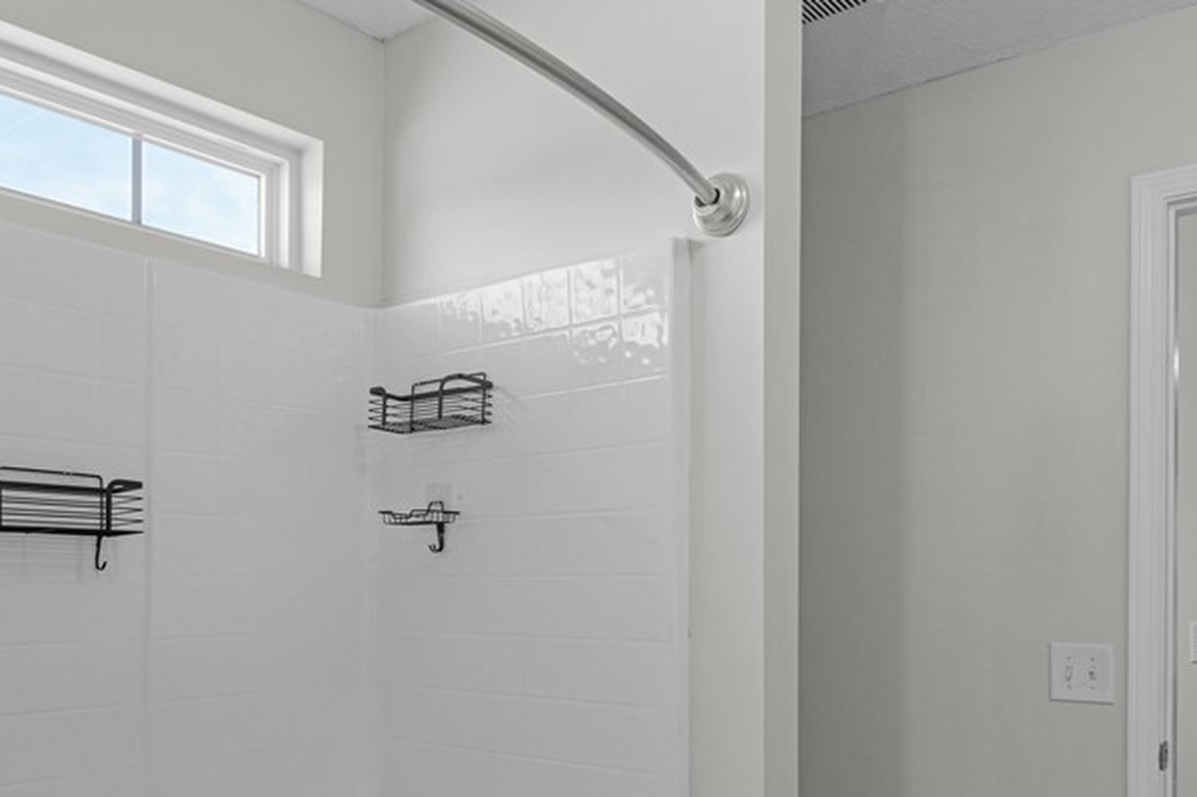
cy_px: 548
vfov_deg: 42.9
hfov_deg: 62.1
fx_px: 994
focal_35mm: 30
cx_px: 570
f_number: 7.1
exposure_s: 1/10
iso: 250
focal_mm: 11
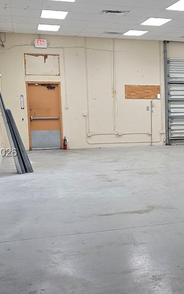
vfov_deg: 34.5
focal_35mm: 59
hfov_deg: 20.3
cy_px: 153
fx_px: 473
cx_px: 235
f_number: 1.7
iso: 160
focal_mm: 6.3
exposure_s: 1/120
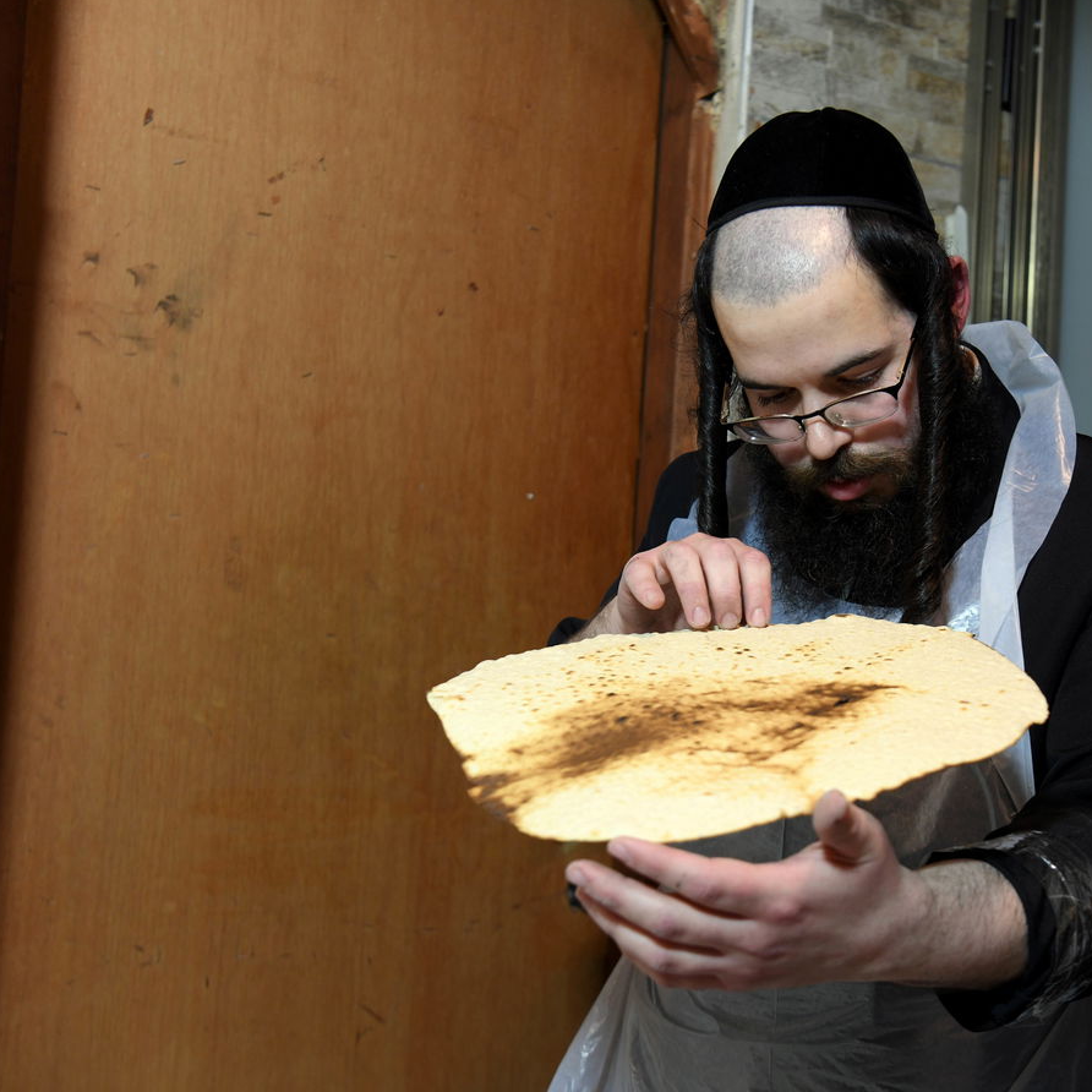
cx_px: 712
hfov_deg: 35.1
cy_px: 547
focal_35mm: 48
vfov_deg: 35.4
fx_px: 1713
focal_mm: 36
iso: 1000
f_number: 4.5
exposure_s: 1/160
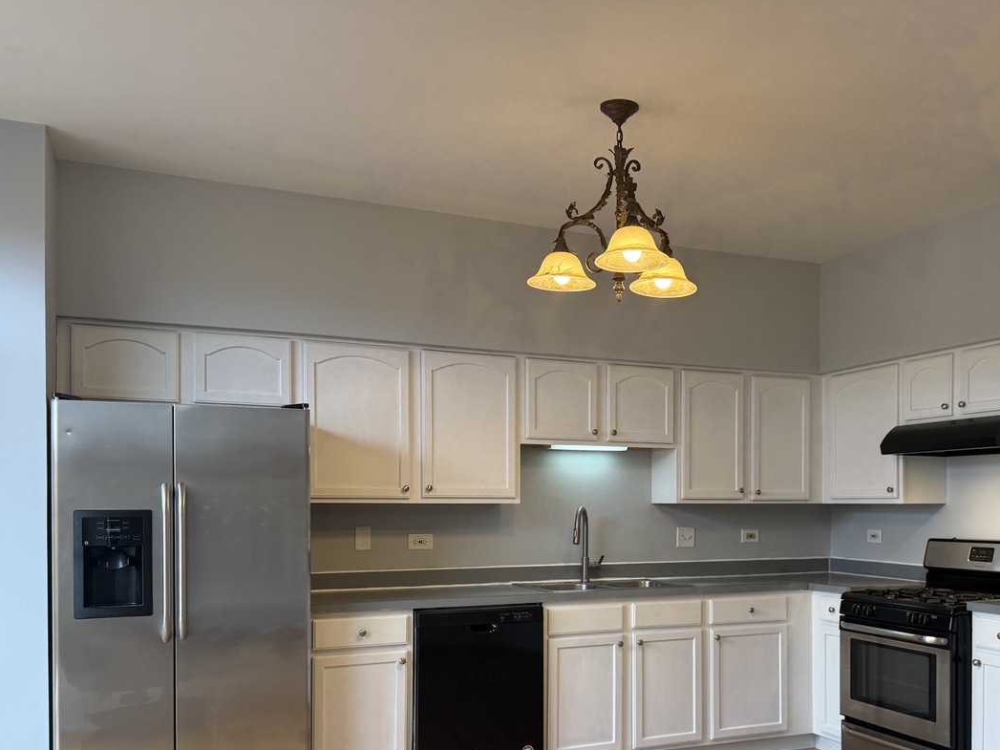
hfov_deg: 54.7
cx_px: 624
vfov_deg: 42.3
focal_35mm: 33
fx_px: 953
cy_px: 507
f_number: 1.78
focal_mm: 6.76
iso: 160
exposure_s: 1/223
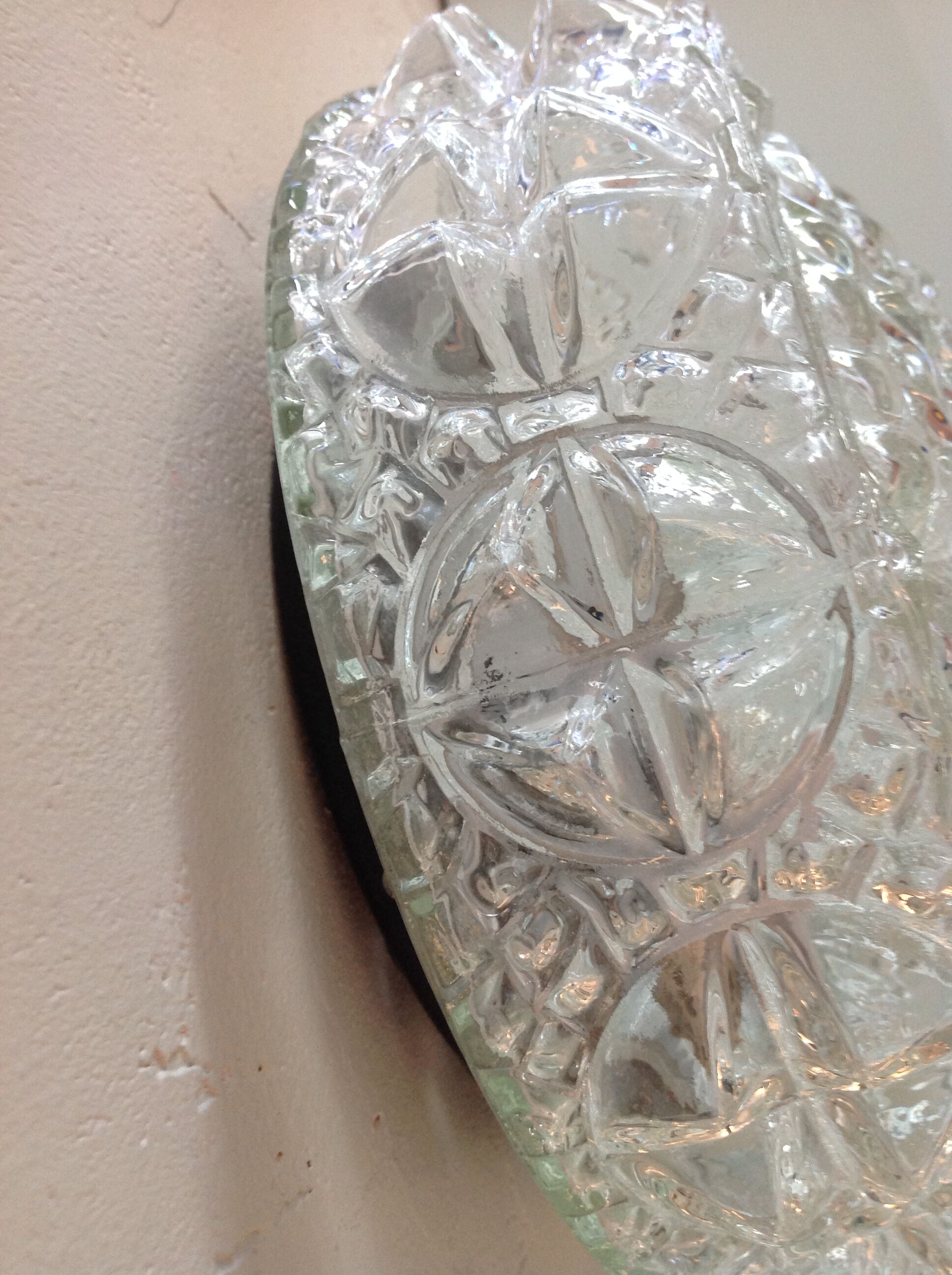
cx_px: 476
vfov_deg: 52.7
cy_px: 638
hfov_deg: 40.6
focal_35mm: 35
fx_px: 1287
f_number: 2.4
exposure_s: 1/17
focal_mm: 4.28
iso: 125
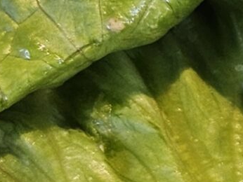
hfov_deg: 9.6
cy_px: 179
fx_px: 1194
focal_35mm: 170
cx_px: 665
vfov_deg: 8.7
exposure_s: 1/120
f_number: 1.8
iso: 100
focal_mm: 5.4
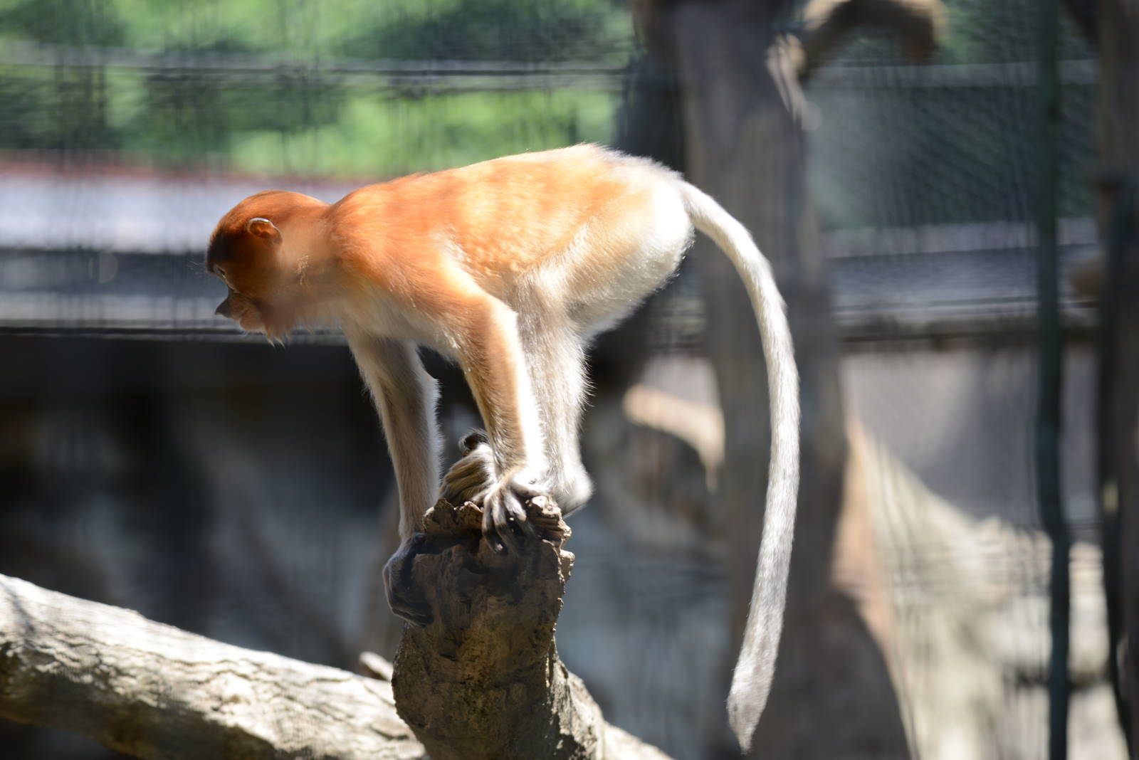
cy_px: 380
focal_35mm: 240
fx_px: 7596
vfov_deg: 5.7
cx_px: 570
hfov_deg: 8.6
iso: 100
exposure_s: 1/80
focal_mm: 240
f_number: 5.3
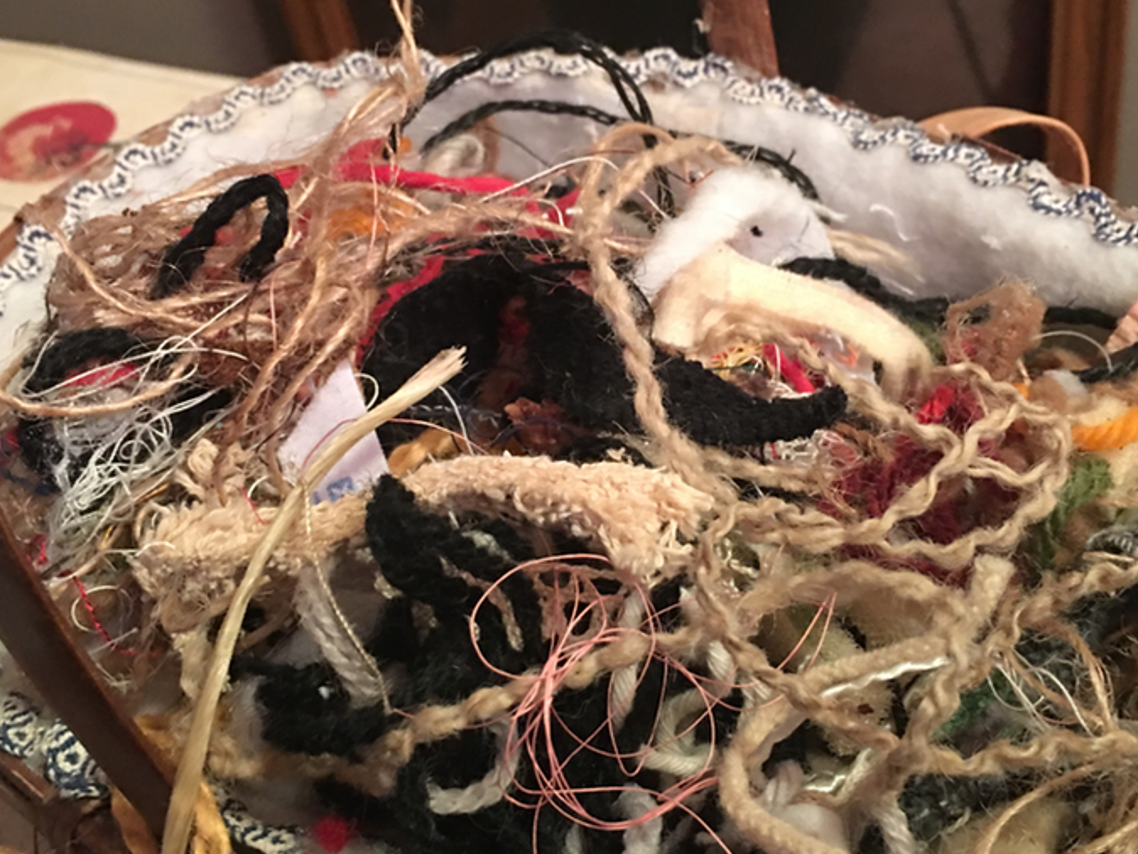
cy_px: 456
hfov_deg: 43.8
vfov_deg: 33.6
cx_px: 596
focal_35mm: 43
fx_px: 1414
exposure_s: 1/4
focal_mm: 4.15
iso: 50
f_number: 2.2
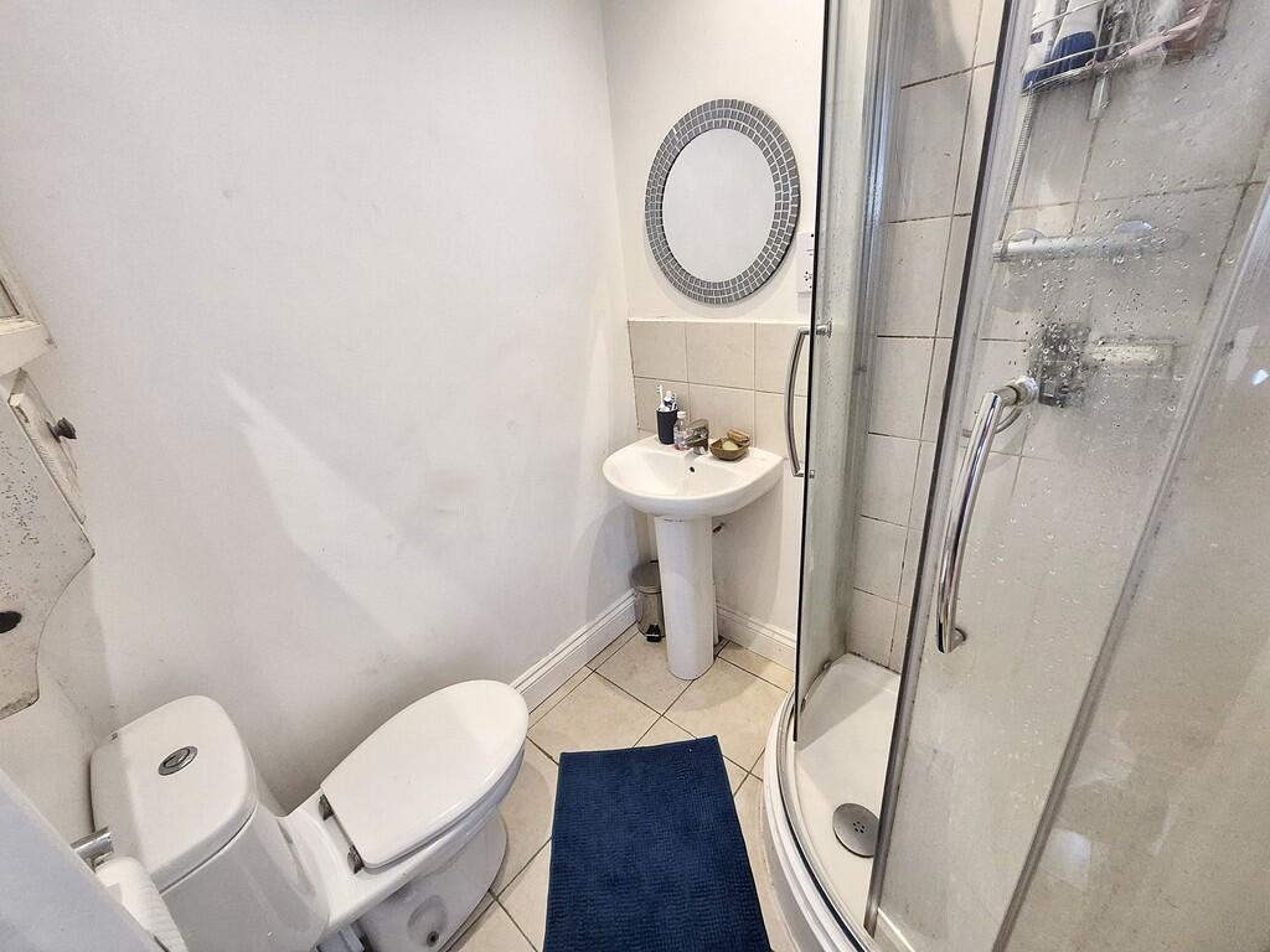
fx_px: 477
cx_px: 635
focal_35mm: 13
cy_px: 476
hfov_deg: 106.2
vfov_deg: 89.9
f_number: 2.2
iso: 250
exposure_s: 1/50
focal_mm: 1.7
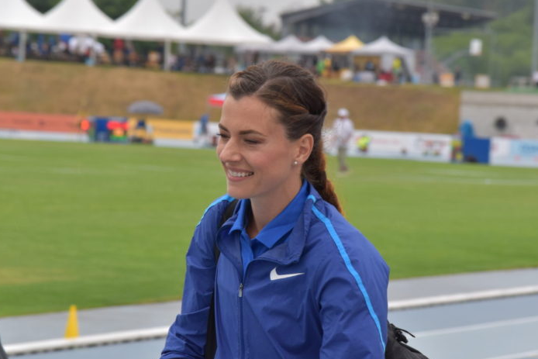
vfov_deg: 8.0
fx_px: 2579
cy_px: 176
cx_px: 260
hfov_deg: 11.9
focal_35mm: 173
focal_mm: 105
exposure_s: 1/250
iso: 400
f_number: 8
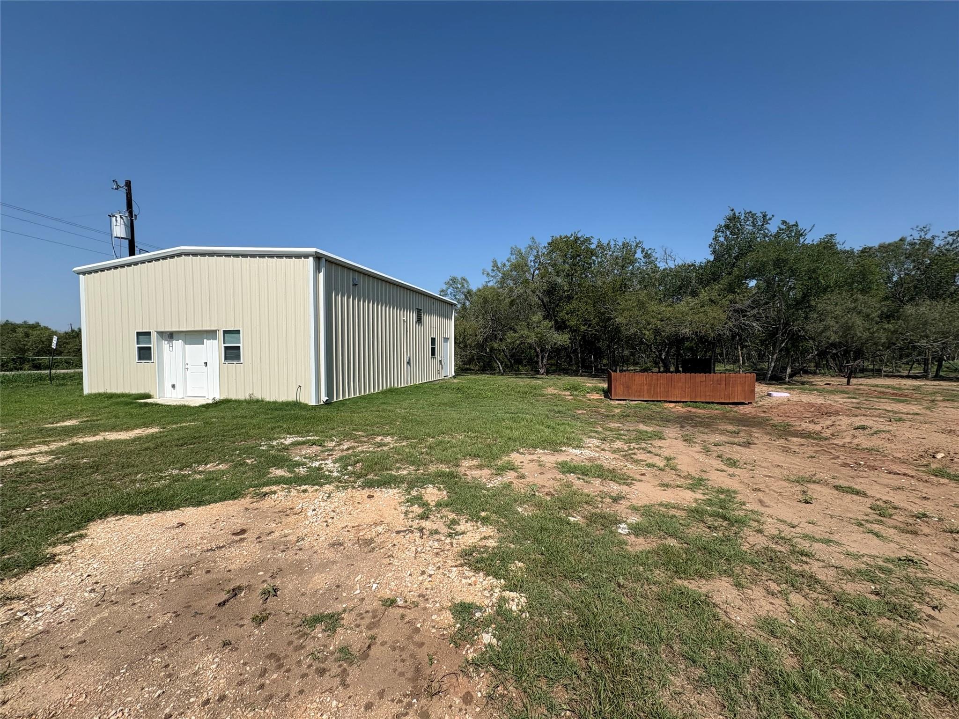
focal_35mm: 14
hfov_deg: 102.1
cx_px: 480
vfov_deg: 85.7
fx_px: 388
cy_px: 360
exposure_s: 1/2674
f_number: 2.2
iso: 50
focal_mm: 2.22
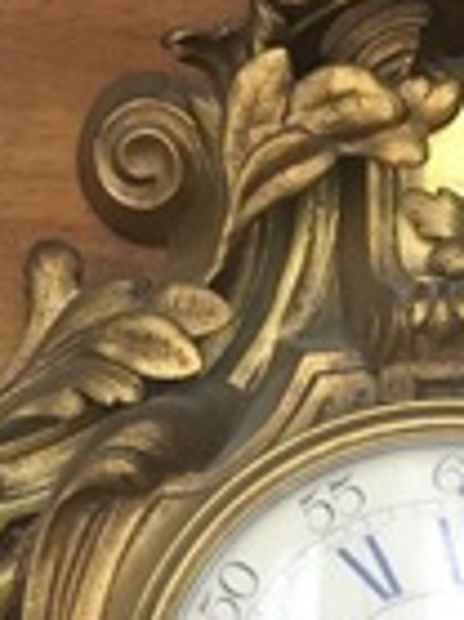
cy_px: 767
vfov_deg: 15.6
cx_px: 475
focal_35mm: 121
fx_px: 2166
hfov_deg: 12.1
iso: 25
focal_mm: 4.15
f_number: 2.2
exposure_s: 1/40
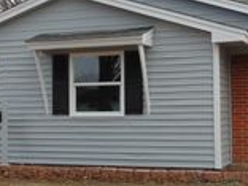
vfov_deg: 18.4
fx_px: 573
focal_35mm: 80
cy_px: 82
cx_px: 127
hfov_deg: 24.4
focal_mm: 4.5
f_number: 3
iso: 80
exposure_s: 1/800
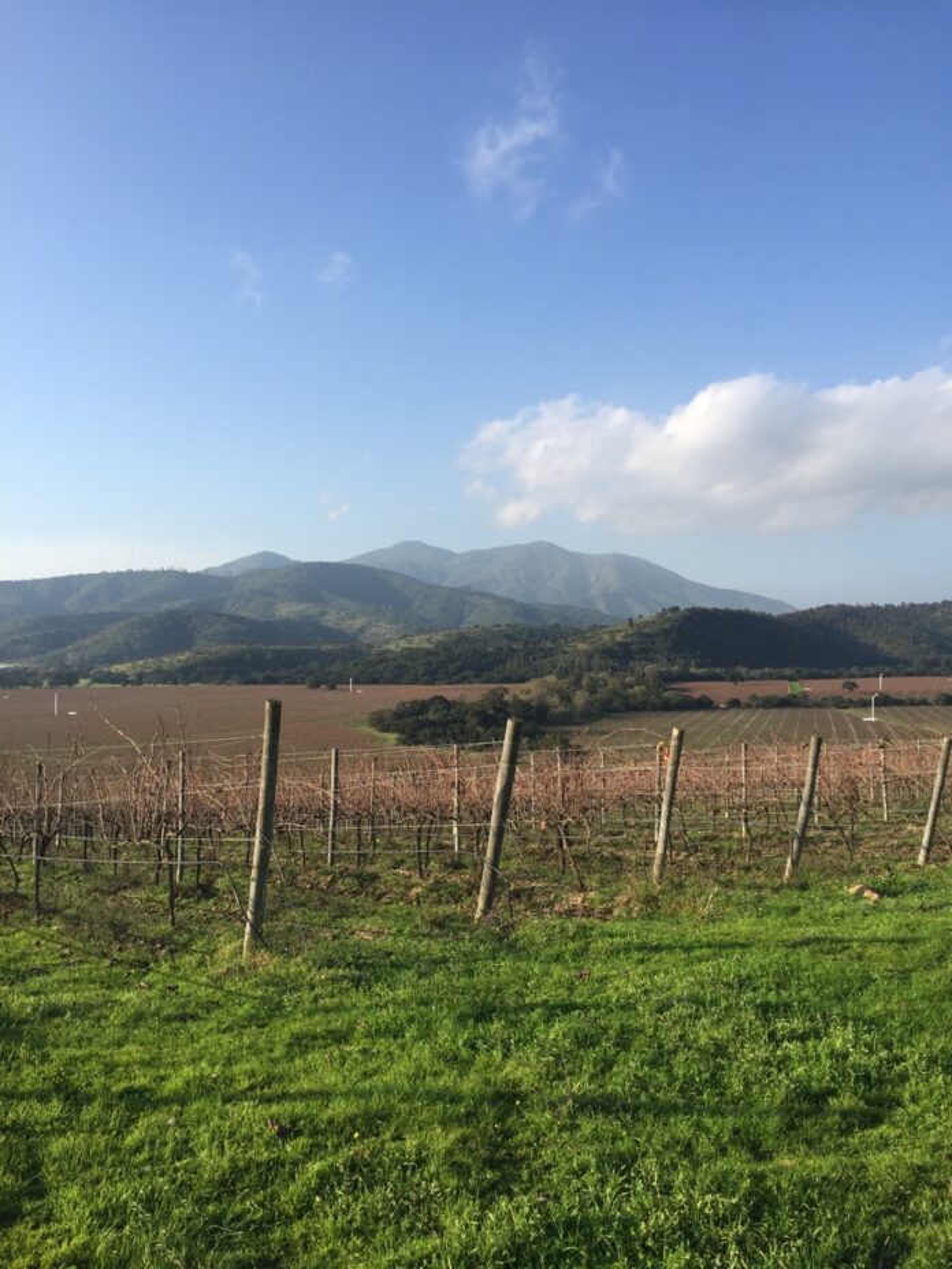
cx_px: 476
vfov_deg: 61.7
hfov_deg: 48.2
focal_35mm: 29
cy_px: 634
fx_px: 1063
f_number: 2.2
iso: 32
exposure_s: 1/1130
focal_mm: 4.15
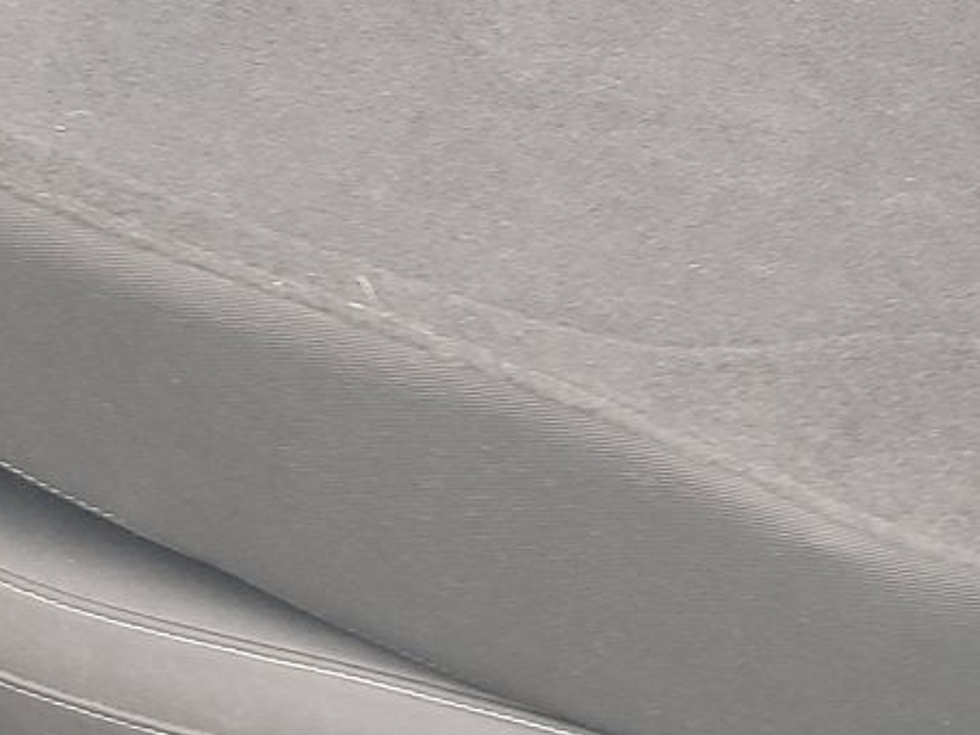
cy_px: -204
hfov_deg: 22.6
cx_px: 846
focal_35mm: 85
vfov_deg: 16.5
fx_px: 2406
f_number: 1.8
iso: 368
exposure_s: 1/59
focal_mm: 6.7
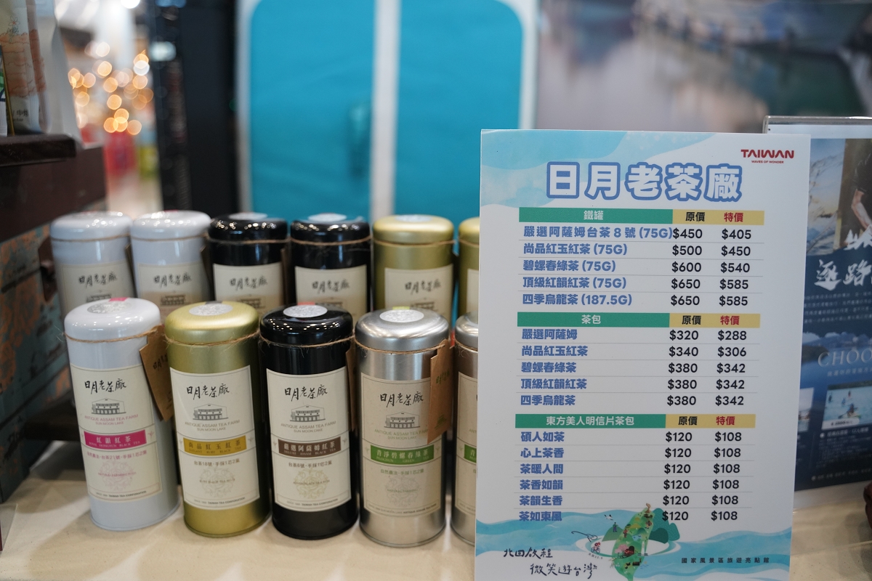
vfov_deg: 46.4
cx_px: 436
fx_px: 678
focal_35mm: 28
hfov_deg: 65.5
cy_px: 290
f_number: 3.2
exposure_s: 1/160
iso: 1600
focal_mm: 28
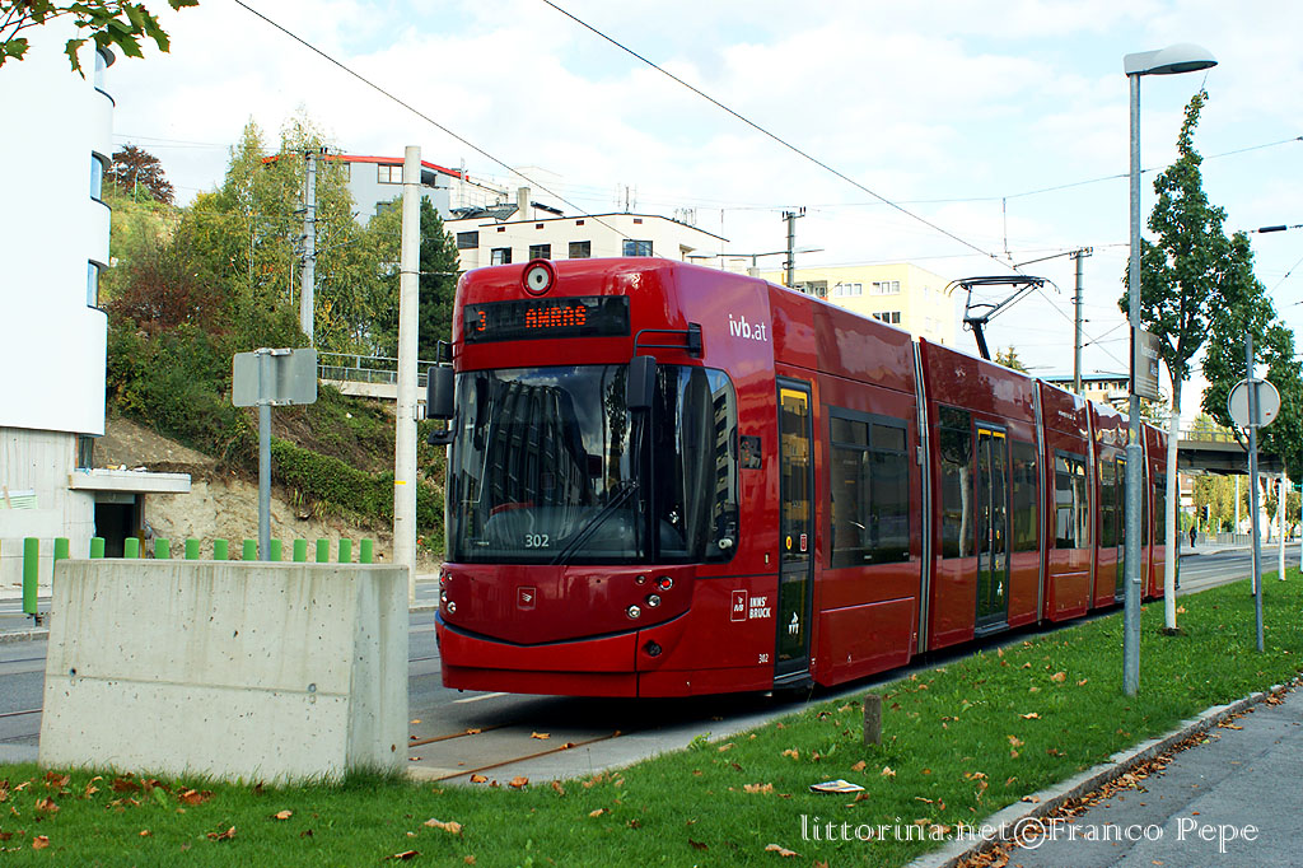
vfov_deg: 29.8
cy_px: 434
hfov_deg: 43.6
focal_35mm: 45
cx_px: 652
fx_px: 1628
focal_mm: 30
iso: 200
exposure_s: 1/160
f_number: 7.1
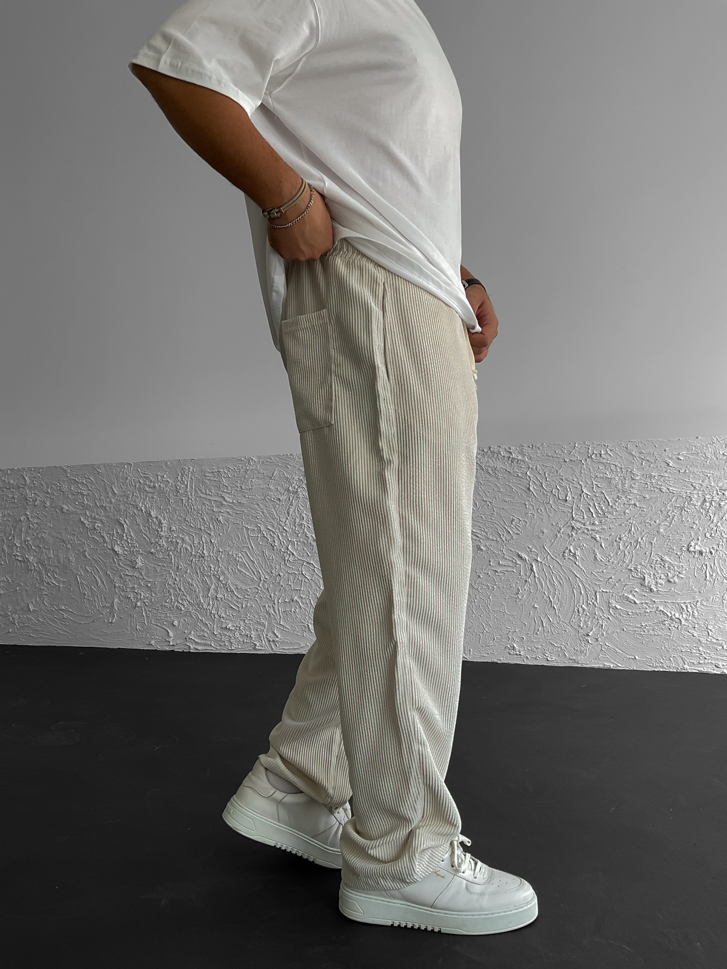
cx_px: 364
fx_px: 812
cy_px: 484
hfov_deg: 48.2
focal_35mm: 29
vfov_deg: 61.7
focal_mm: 3
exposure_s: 1/160
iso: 16
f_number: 1.8
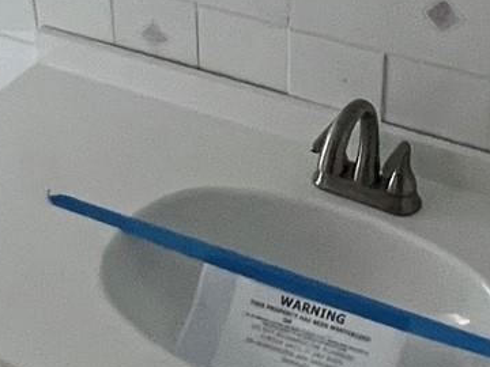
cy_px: 4
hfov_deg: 26.3
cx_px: 263
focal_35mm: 74
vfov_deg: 19.4
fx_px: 1047
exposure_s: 1/60
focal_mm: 1.57
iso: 500
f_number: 1.8
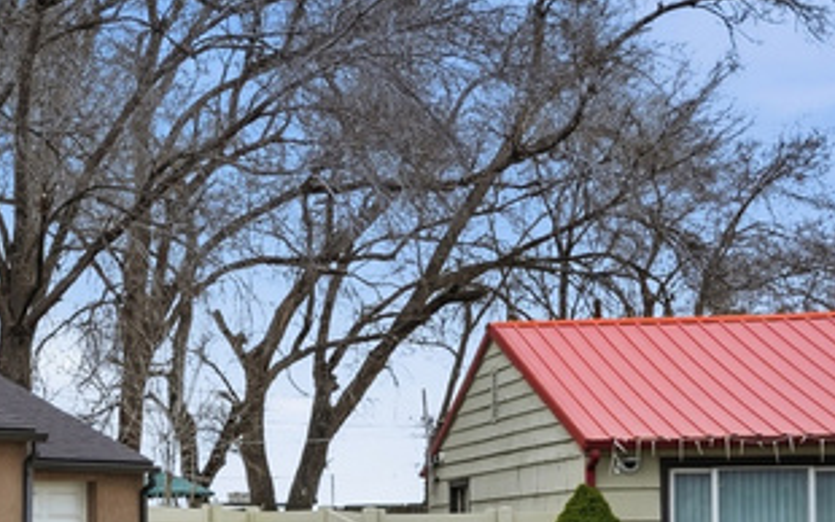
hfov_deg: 21.7
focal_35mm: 74
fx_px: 1685
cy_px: 502
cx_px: -512
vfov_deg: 17.3
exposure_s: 1/1600
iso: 250
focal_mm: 22
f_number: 10
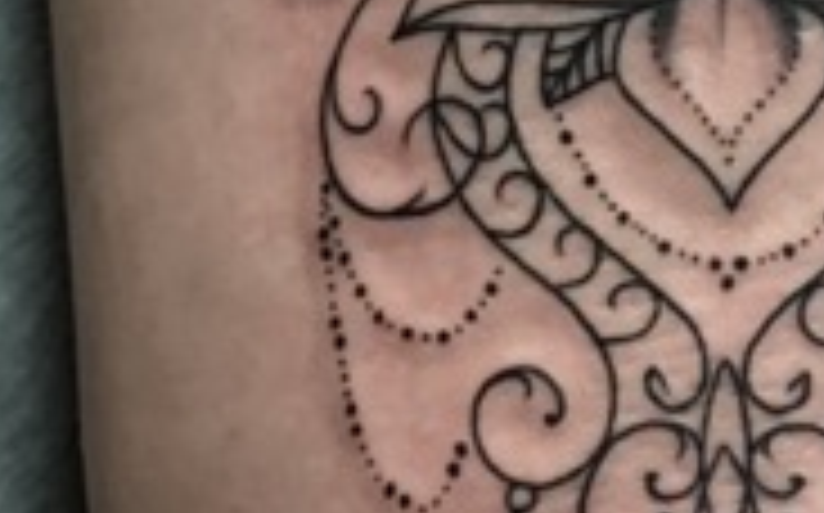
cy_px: -94
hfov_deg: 19.6
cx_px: 770
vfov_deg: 12.3
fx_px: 2333
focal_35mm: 104
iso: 50
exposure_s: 1/17
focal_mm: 3.99
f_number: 1.8
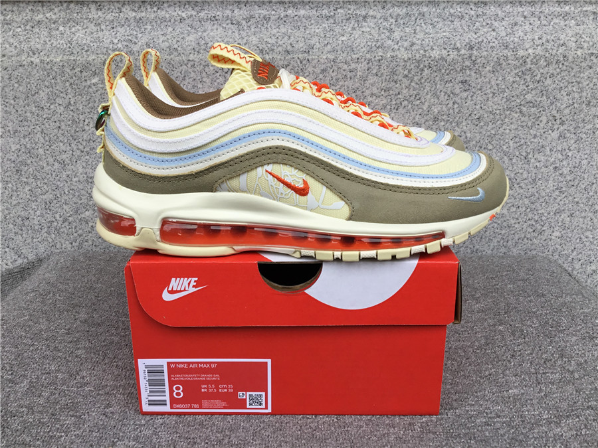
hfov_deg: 58.4
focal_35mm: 31
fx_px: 536
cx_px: 299
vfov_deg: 45.4
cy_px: 224
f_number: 2.4
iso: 25
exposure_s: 1/120
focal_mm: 3.3
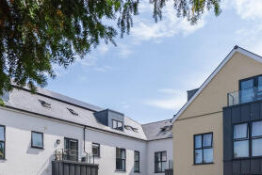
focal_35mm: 29
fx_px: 211
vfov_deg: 43.6
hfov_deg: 63.4
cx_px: 117
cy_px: 132
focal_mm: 17
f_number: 7.1
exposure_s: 1/2000
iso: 1000
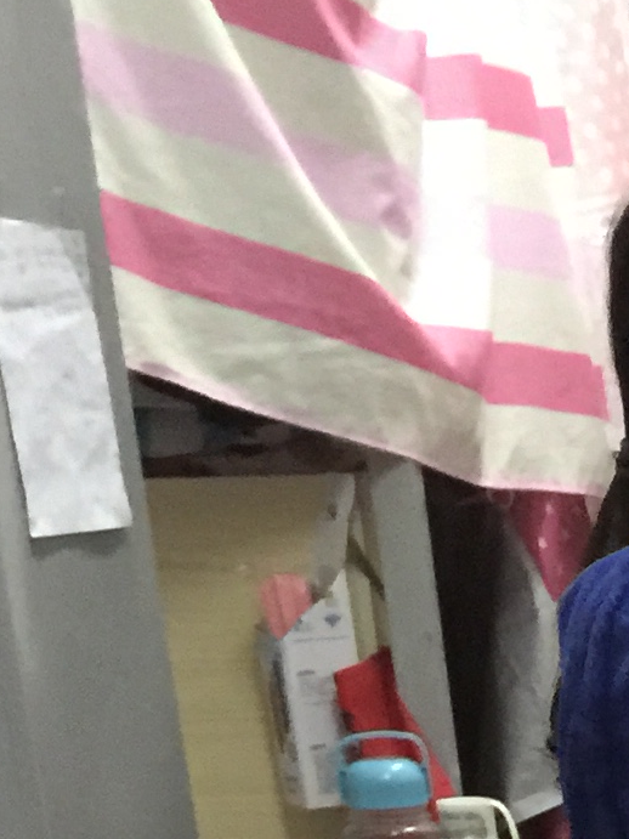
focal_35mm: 137
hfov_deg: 10.0
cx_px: 1297
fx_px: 3320
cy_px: 1791
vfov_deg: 12.3
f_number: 2.2
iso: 80
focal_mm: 4.15
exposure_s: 1/4
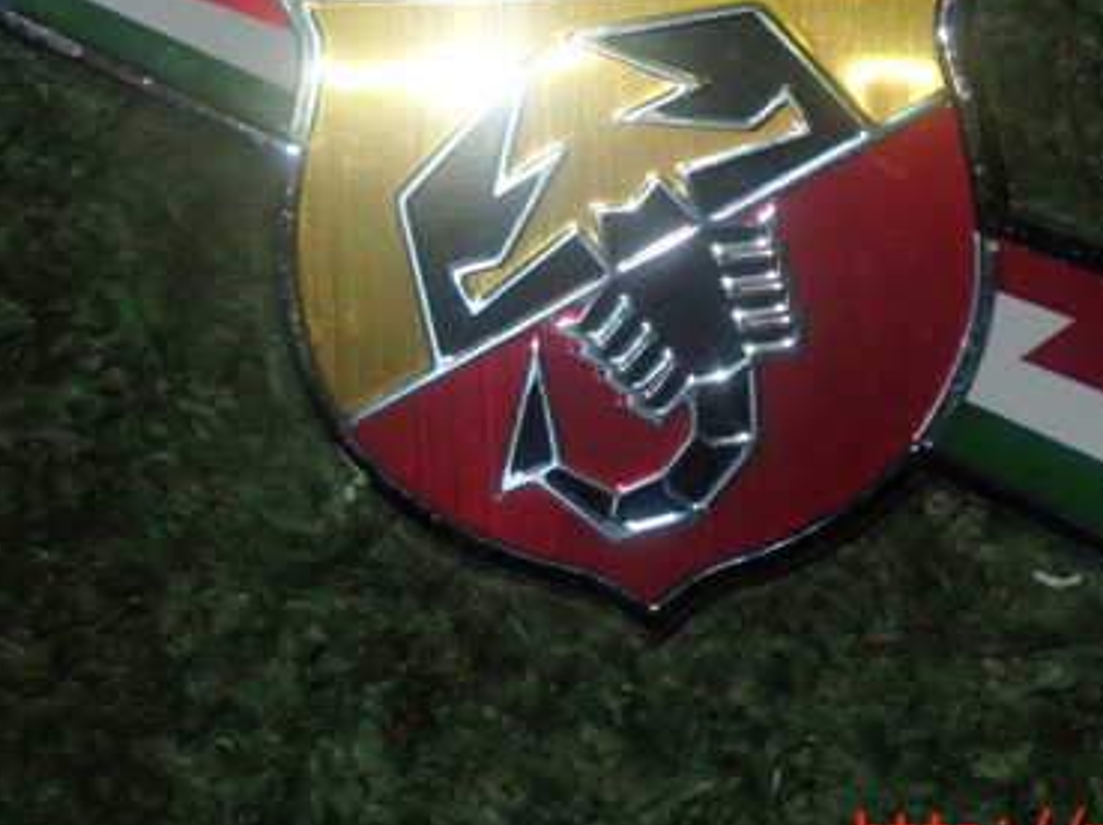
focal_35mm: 153
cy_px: 206
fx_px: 4870
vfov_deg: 9.7
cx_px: 634
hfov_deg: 12.9
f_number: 14
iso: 250
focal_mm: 16.79
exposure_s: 1/100
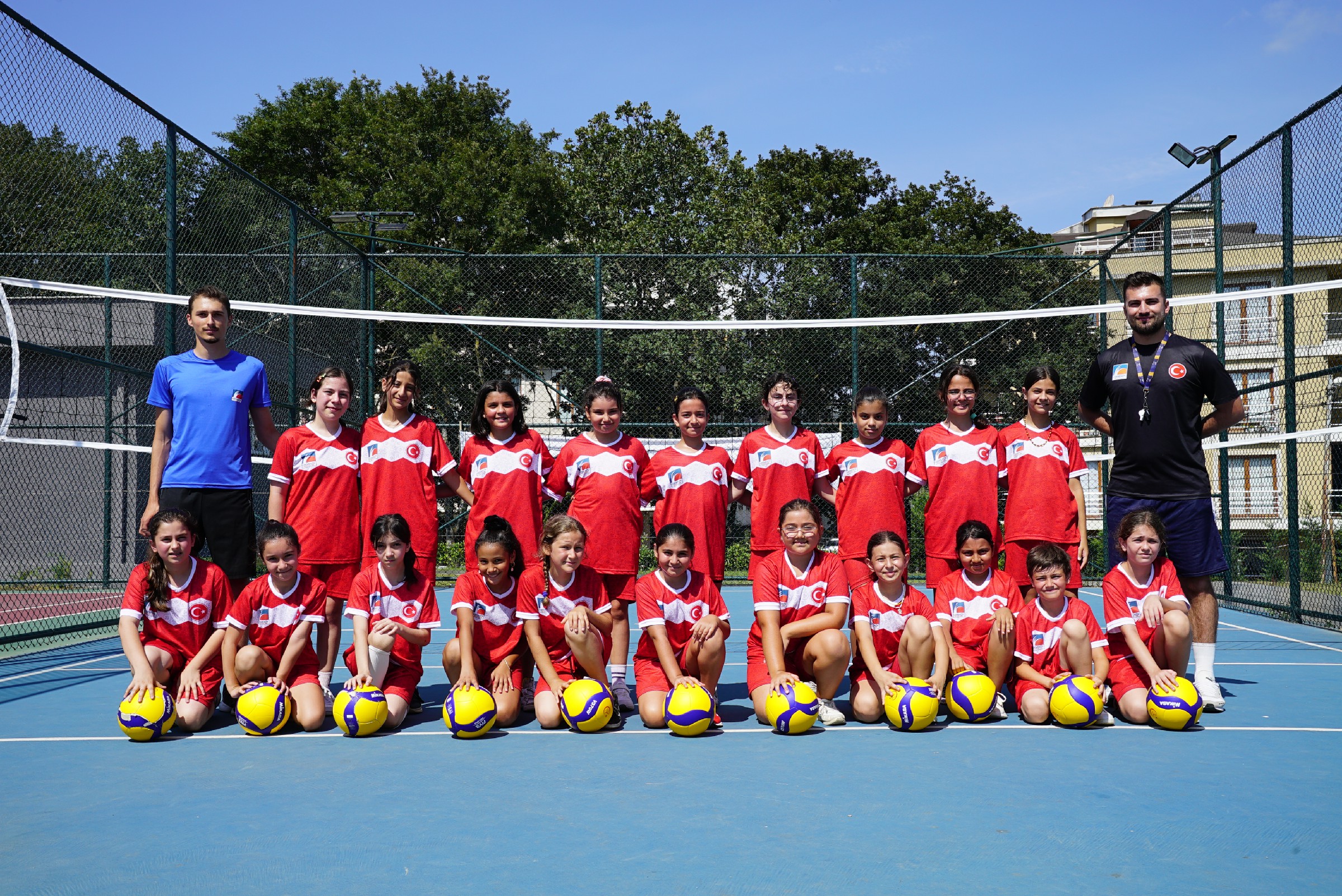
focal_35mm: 37
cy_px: 448
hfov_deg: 51.9
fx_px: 1380
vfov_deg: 36.0
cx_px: 671
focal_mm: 37
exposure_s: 1/100
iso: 100
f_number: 14
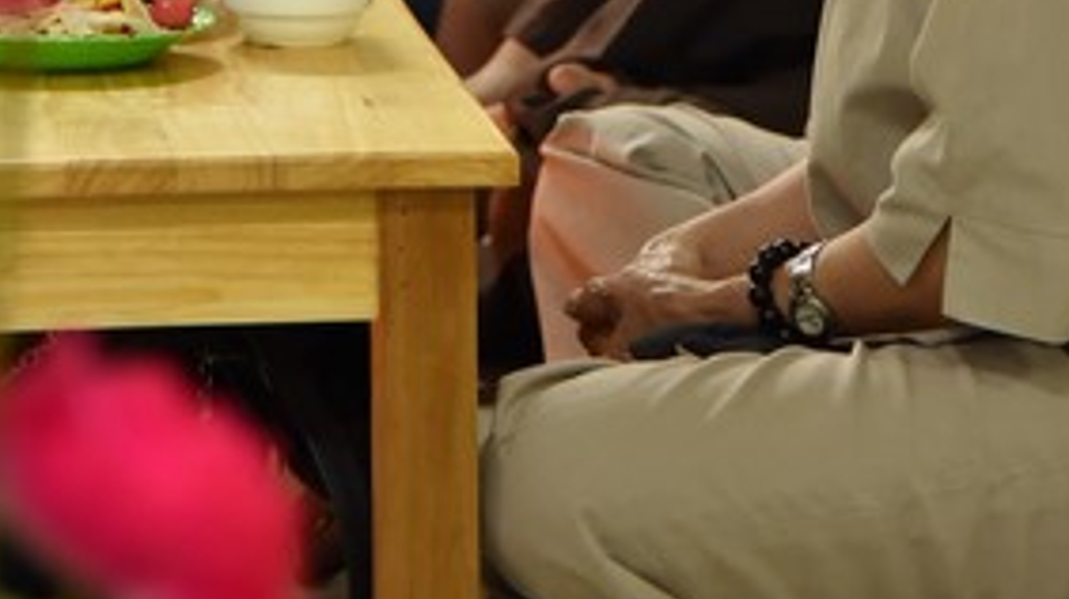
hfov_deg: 8.5
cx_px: 337
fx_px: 7193
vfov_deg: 4.7
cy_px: -372
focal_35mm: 254
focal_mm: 105
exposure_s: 1/125
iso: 4000
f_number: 4
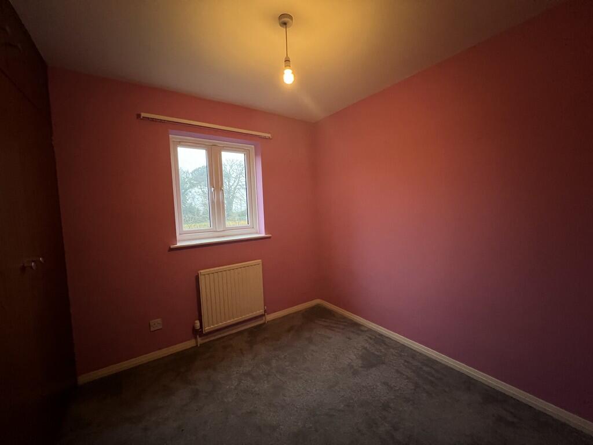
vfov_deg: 89.9
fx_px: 223
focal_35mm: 13
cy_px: 222
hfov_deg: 106.2
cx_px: 296
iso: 800
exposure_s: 1/34
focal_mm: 1.57
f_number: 1.8
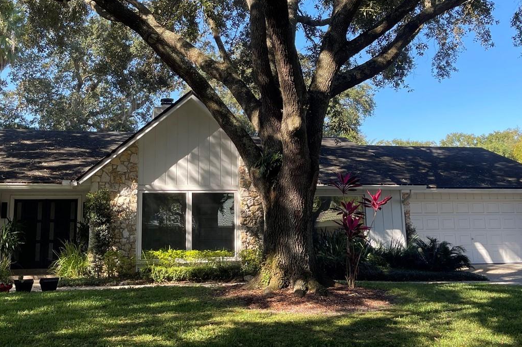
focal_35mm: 41
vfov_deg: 32.2
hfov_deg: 47.4
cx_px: 245
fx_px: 594
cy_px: 105
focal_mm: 5.1
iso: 32
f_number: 1.6
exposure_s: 1/602
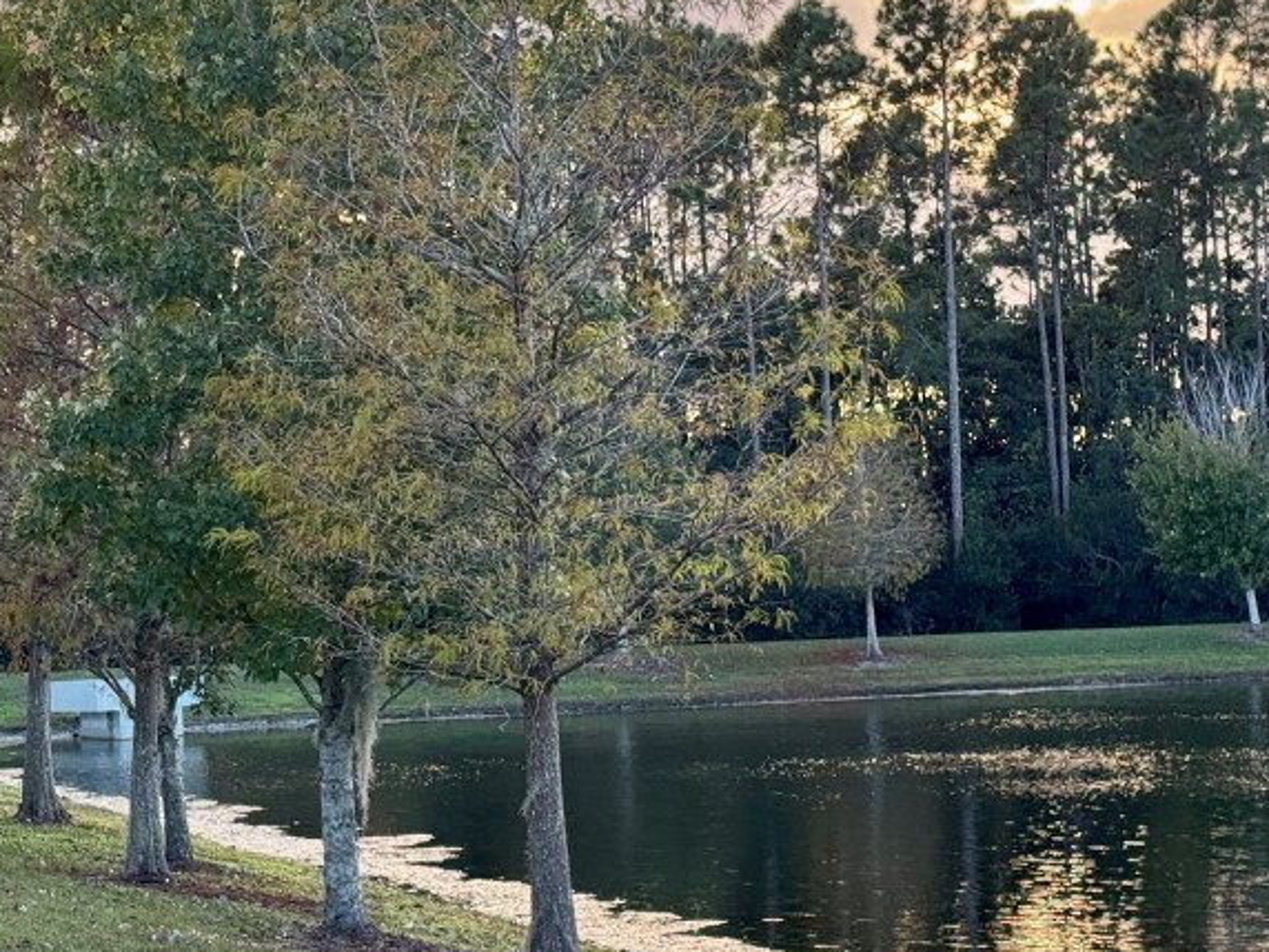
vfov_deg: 17.2
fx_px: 3153
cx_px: 526
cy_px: 559
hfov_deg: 22.7
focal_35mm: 86
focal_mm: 6.76
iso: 64
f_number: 1.78
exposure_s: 1/323
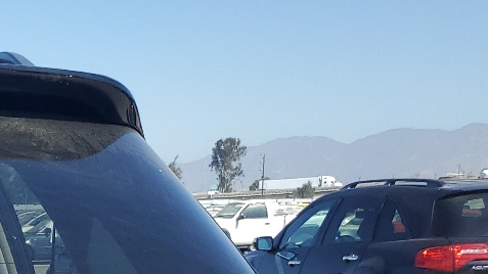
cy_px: 517
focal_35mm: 95
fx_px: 1229
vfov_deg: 11.6
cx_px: -252
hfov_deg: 19.5
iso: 50
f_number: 1.5
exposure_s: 1/2000
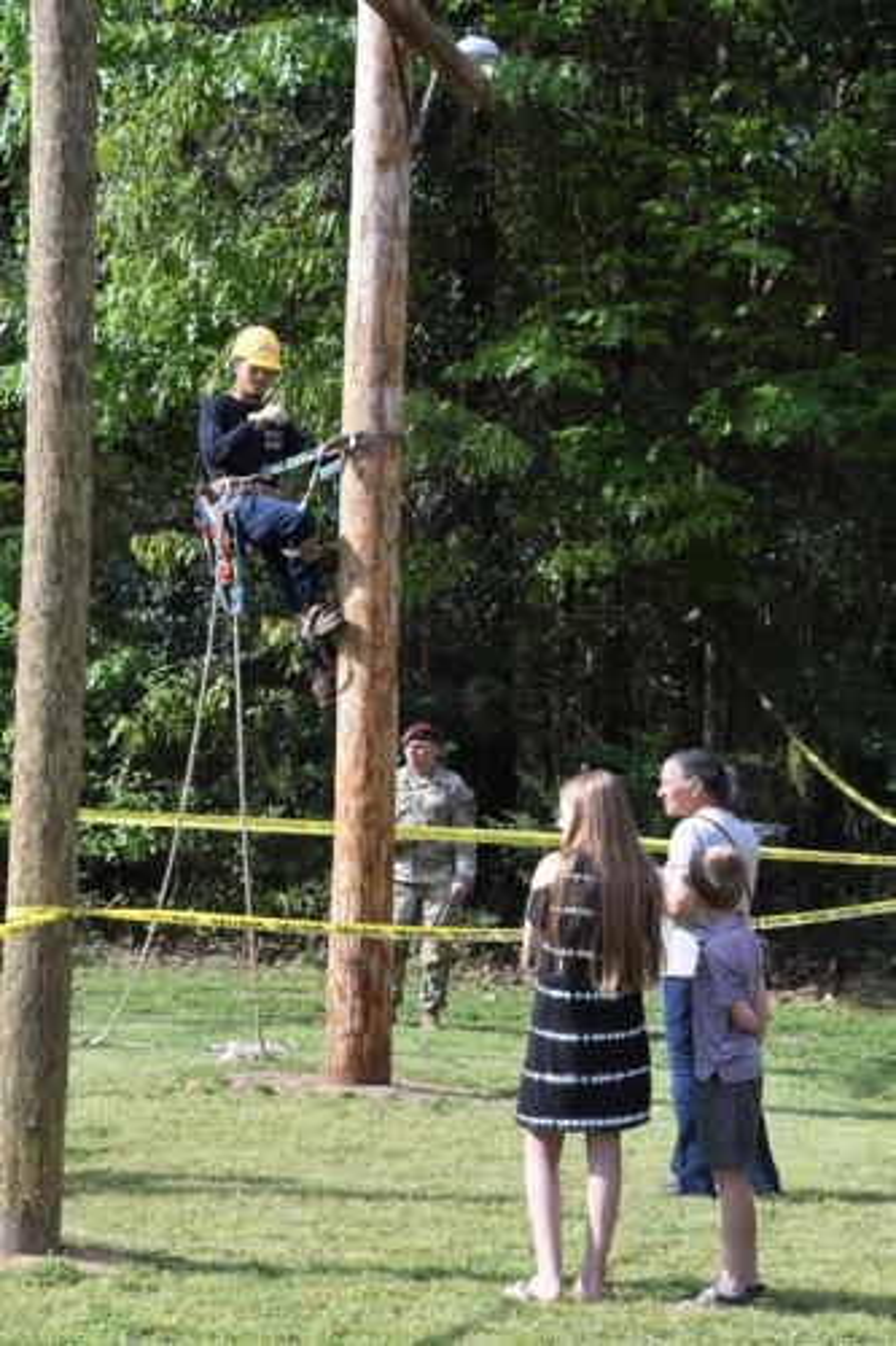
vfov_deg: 20.9
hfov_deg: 14.0
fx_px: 3642
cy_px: 673
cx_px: 448
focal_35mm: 98
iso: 800
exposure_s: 1/800
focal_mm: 65
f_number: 10
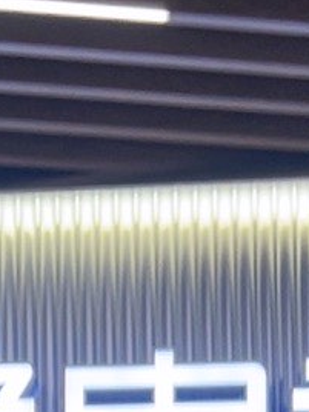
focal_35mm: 145
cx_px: -72
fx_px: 1726
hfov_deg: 10.1
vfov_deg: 11.9
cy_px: 876
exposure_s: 1/100
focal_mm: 5.7
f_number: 1.5
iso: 50
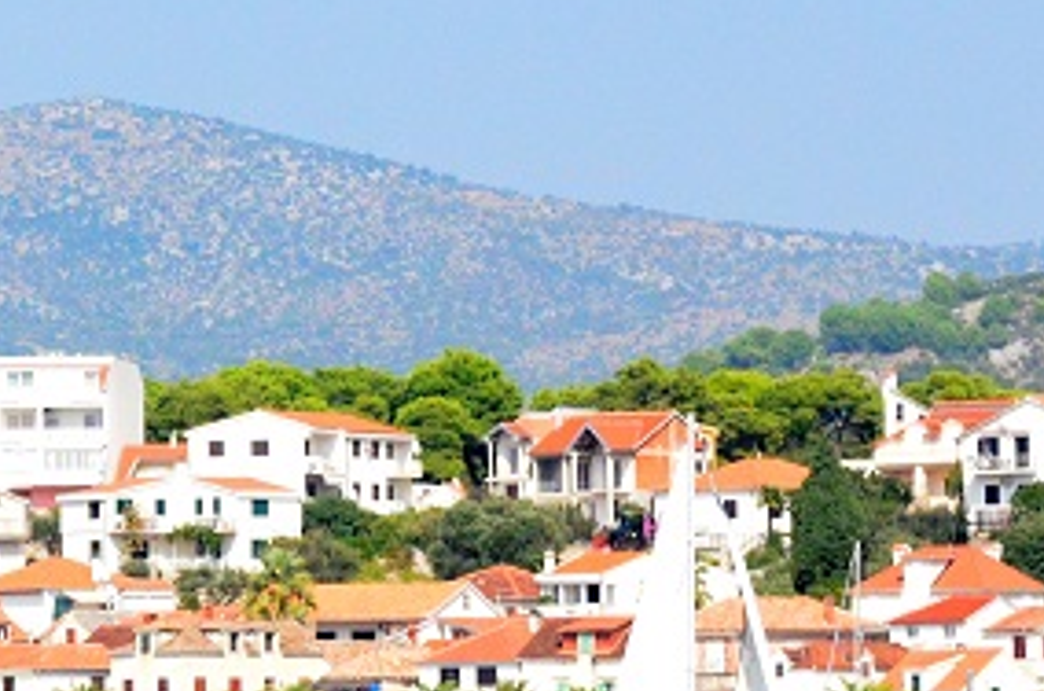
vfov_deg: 3.7
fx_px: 10677
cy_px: 436
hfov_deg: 5.6
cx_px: -167
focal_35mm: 369
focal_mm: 70
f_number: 6.3
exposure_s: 1/8000
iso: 3200
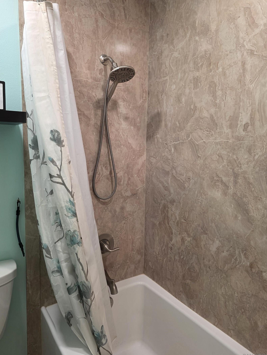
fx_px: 257
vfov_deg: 69.3
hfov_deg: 54.9
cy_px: 167
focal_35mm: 25
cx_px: 138
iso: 200
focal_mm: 6.3
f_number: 1.7
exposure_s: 1/120
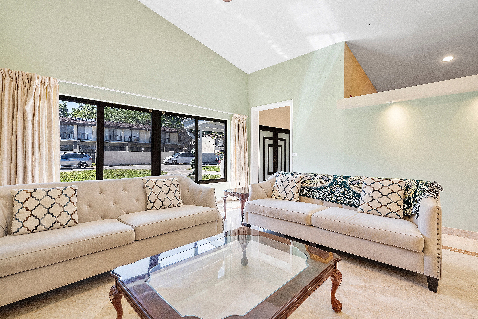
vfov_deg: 73.7
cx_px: 239
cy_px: 160
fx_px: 212
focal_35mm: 16
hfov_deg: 96.7
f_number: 9
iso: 640
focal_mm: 16
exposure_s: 1/60
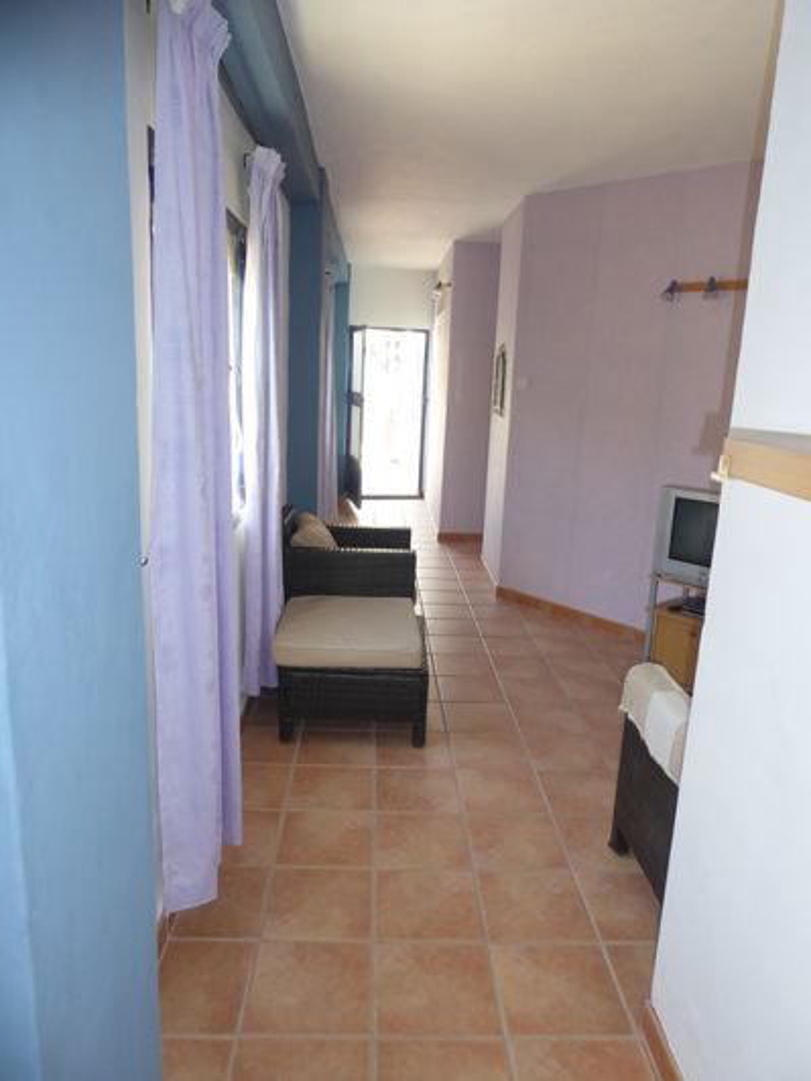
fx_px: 781
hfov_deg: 54.9
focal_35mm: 25
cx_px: 406
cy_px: 540
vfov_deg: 69.4
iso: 200
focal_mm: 4.3
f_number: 3.3
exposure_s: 1/60
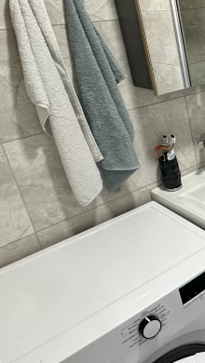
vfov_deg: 50.1
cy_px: 146
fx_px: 386
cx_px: 312
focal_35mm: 40
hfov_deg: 23.5
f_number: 2.2
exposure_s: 1/50
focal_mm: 2.22
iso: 250
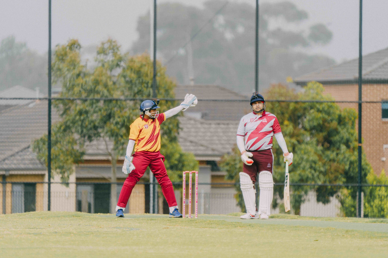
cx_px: 194
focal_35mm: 600
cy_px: 129
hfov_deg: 3.4
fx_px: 6466
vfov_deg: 2.3
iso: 400
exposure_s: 1/1000
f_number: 6.3
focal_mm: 600
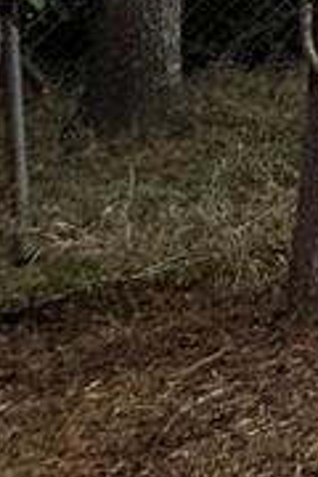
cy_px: -74
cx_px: 1248
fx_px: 1100
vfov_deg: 22.8
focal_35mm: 83
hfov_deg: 8.4
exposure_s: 1/277
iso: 64
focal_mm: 2.22
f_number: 2.2
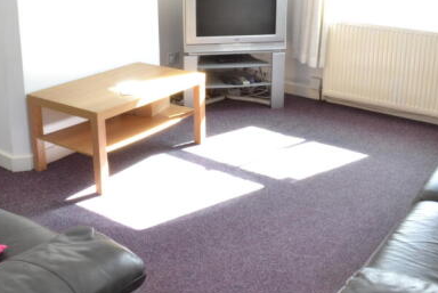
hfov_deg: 42.6
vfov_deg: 28.9
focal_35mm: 46
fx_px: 560
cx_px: 250
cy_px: 74
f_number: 22
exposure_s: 3
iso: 100
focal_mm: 18
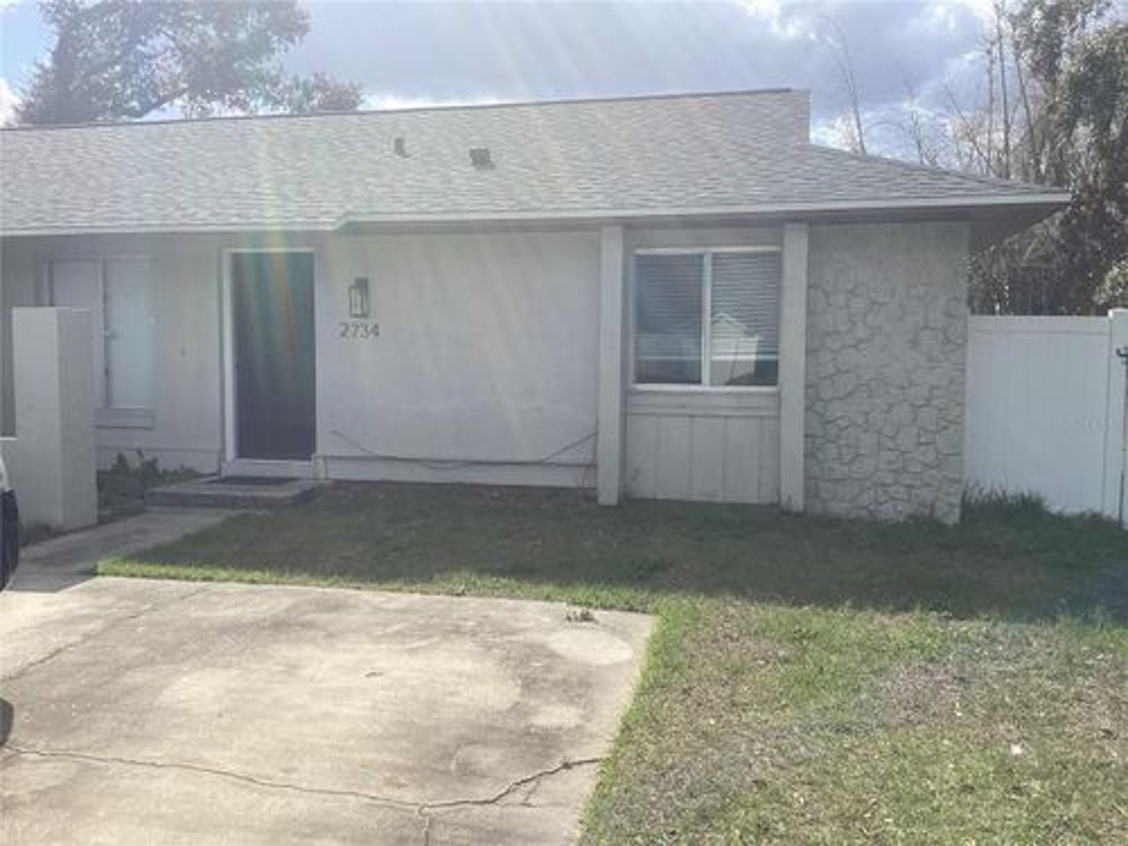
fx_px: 1010
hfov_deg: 58.4
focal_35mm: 31
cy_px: 423
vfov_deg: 45.4
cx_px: 564
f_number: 2.4
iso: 25
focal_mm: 3.3
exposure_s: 1/1538
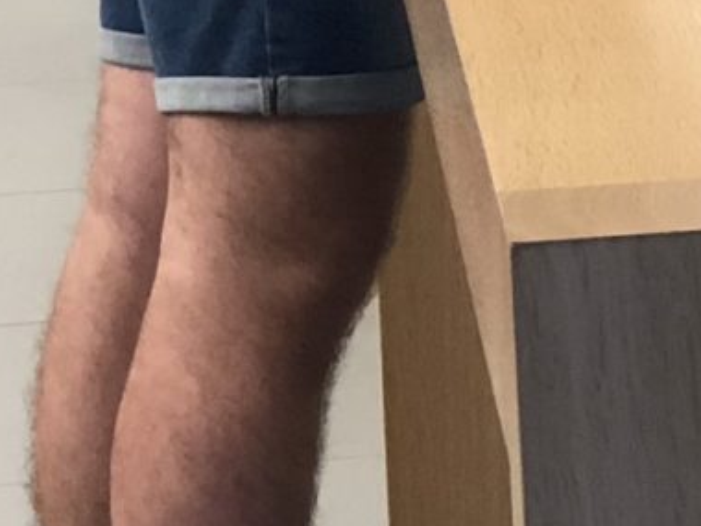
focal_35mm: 350
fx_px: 7088
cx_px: 1631
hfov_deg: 5.5
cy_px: -314
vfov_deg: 4.2
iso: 80
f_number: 2.4
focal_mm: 6
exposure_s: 1/50
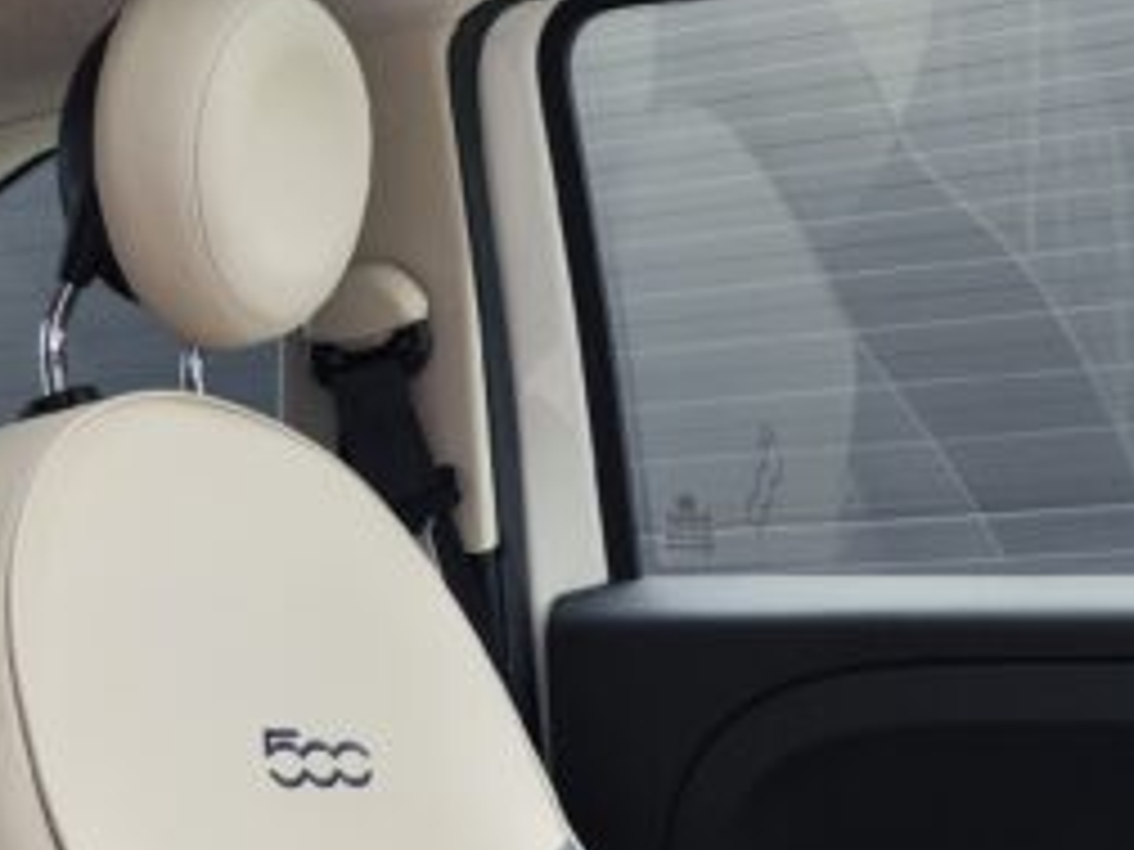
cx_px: 464
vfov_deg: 19.5
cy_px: -18
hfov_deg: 26.6
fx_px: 2391
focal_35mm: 73
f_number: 1.69
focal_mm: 7.01
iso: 91
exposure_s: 1/100
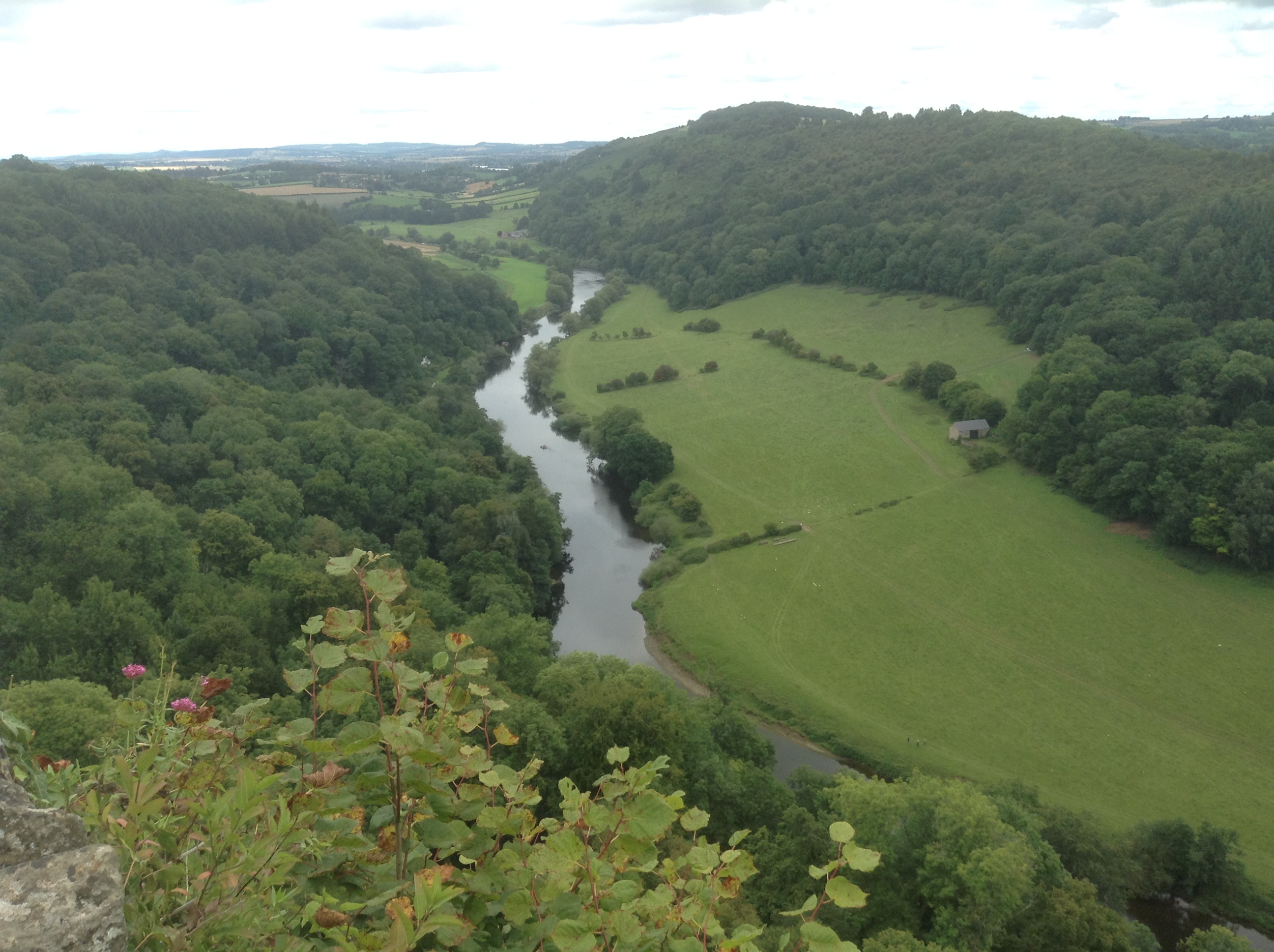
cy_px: 476
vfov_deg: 42.8
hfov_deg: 55.4
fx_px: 1213
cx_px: 637
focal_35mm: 33
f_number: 2.4
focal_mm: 3.3
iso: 25
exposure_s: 1/397
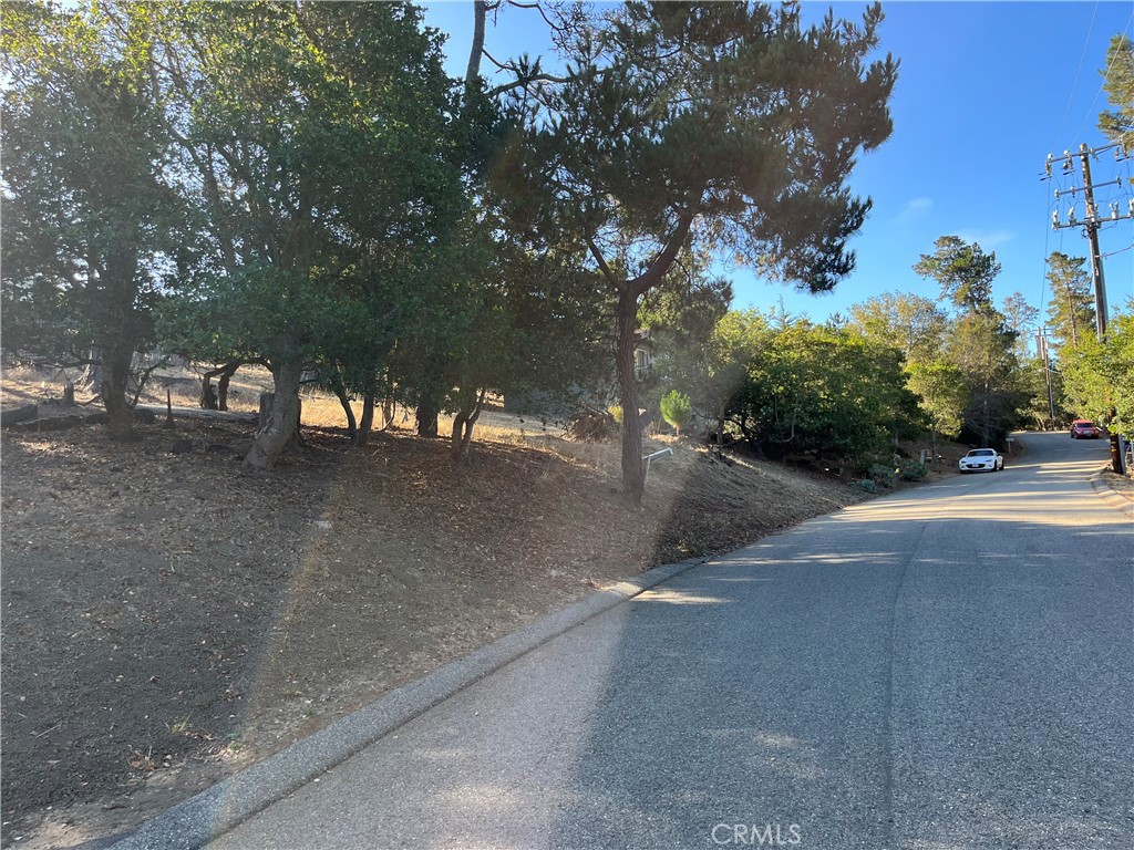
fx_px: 852
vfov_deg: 53.1
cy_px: 425
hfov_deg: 67.3
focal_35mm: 26
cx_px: 567
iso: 50
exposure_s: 1/404
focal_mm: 5.1
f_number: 1.6
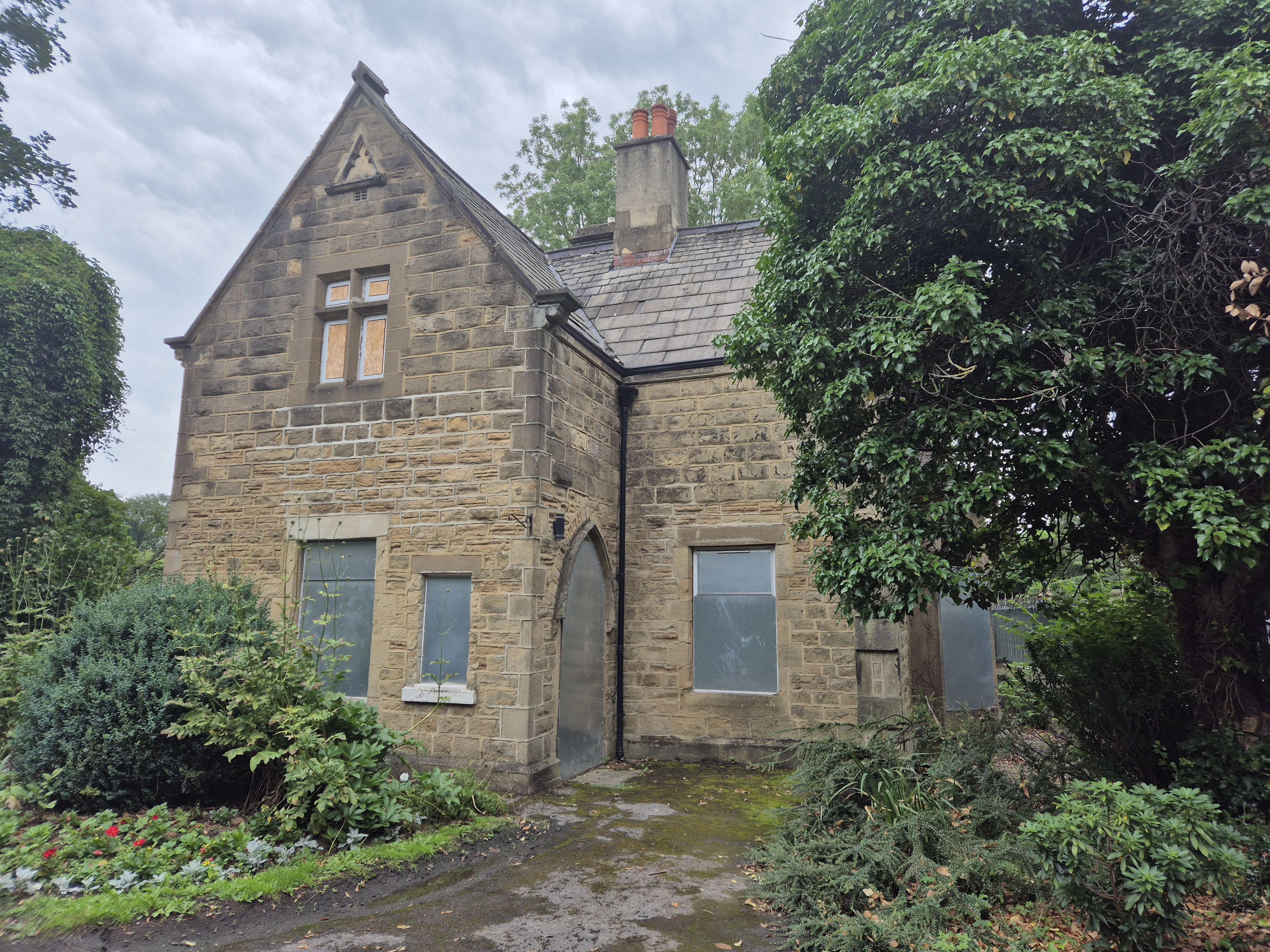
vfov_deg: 58.9
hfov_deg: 73.9
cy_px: 476
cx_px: 635
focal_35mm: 23
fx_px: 844
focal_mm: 5.4
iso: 25
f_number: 1.8
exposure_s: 1/850
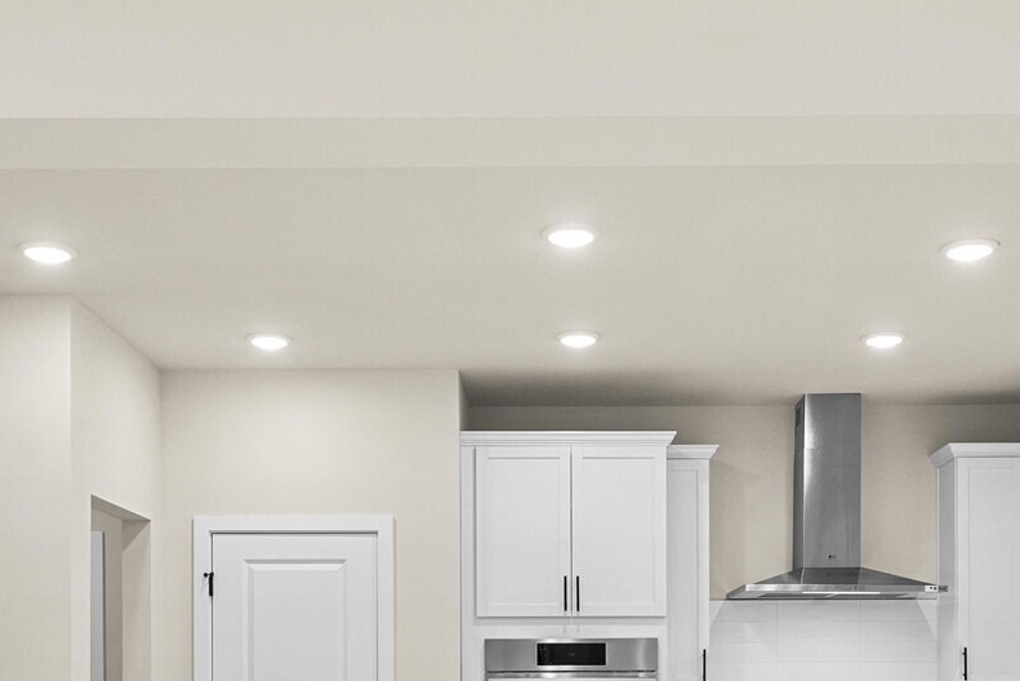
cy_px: 716
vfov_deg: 27.7
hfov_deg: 43.6
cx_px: 544
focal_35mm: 45
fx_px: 1275
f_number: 7.1
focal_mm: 21
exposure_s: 1/30
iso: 320
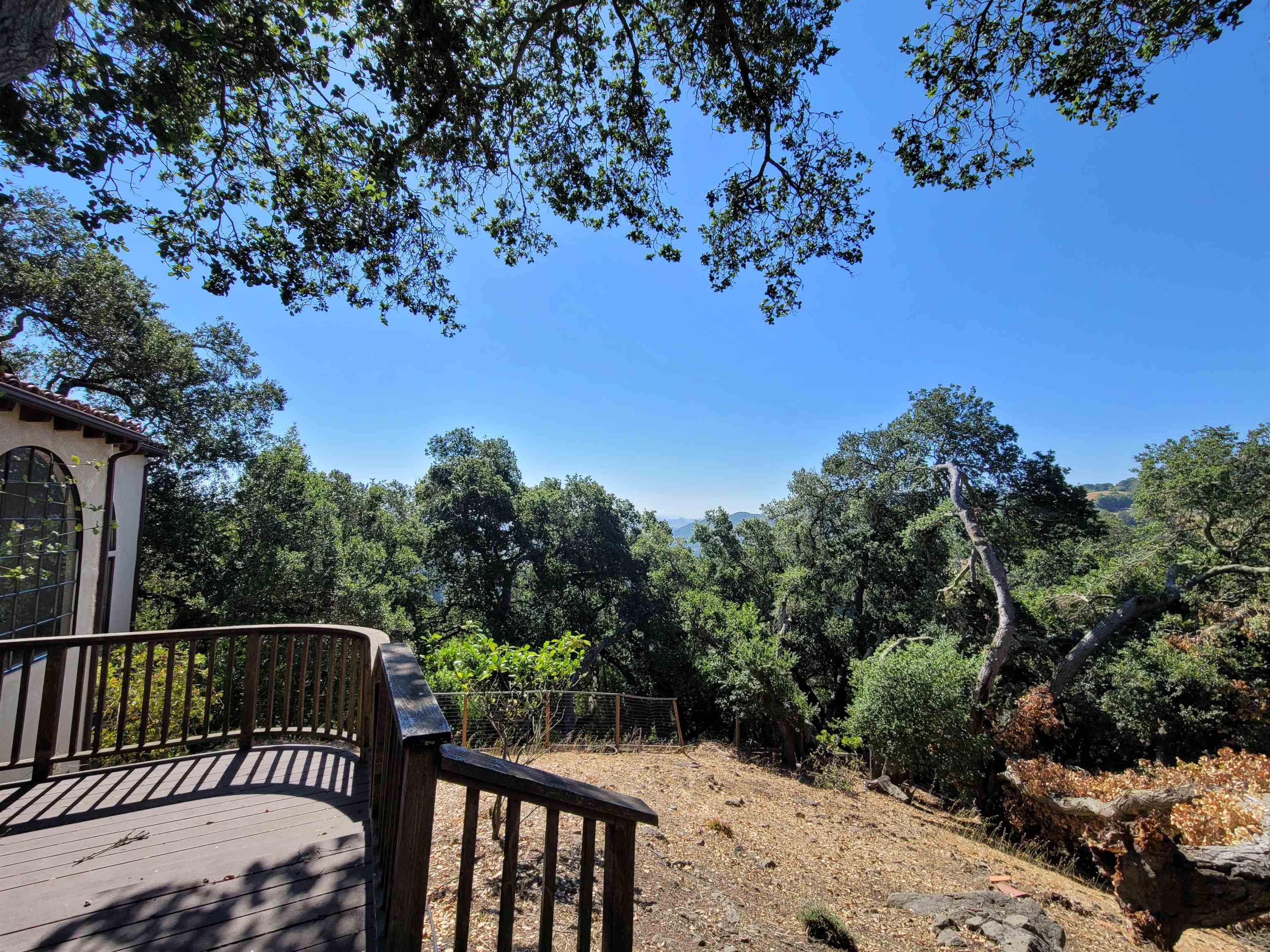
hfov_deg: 106.2
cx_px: 635
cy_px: 476
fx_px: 477
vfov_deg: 89.9
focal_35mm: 13
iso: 64
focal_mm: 2.2
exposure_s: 1/1476
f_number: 2.2
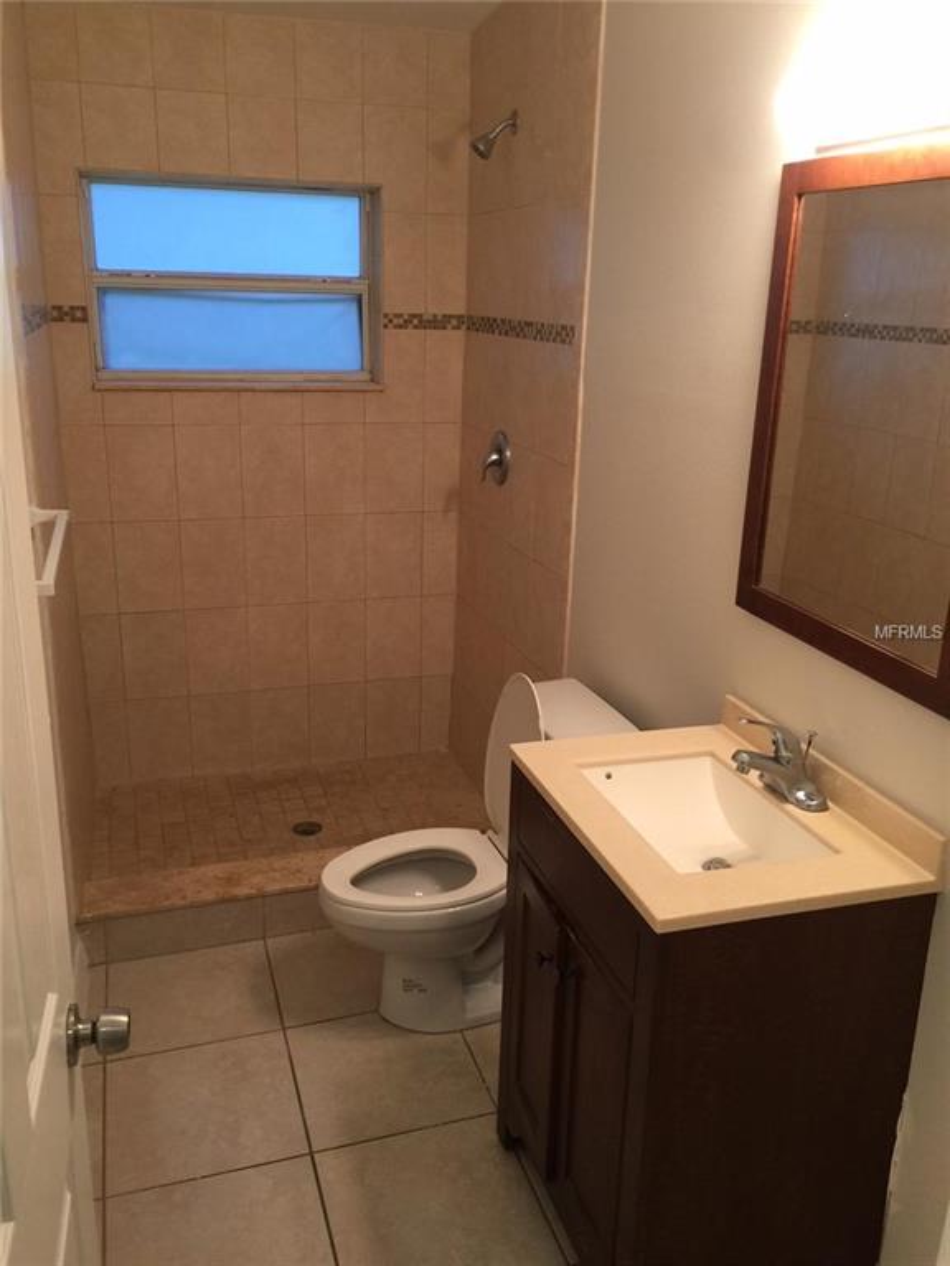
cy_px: 633
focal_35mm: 29
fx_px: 1061
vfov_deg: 61.7
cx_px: 475
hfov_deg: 48.2
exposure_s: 1/15
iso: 32
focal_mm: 4.15
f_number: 2.2
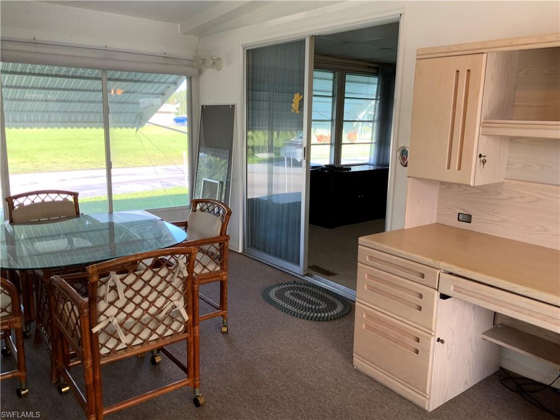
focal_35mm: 29
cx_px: 280
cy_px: 210
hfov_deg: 61.7
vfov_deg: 48.2
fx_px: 469
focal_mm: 3
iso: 50
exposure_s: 1/60
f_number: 1.8
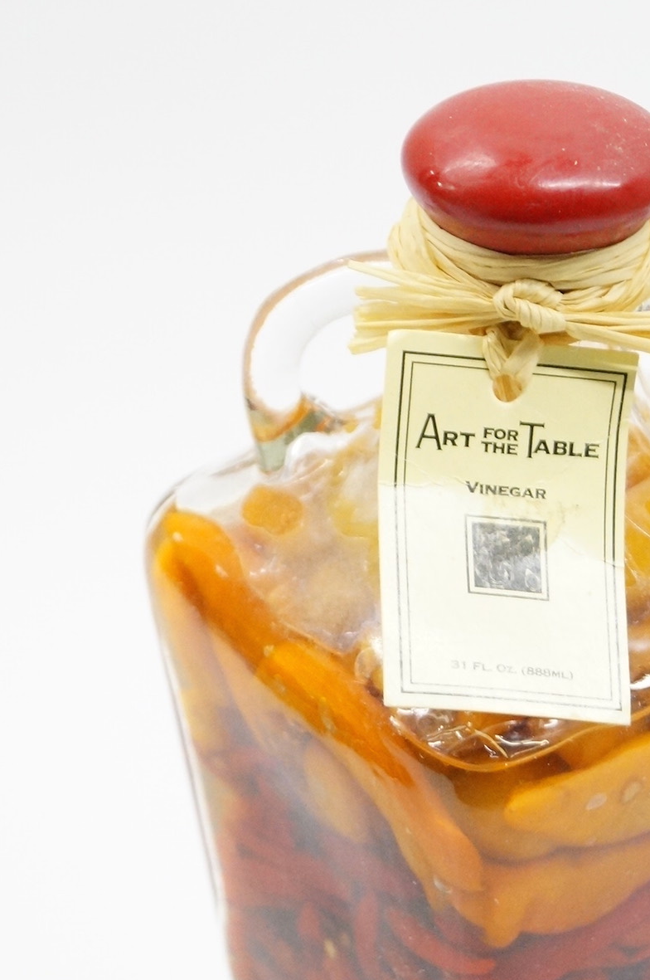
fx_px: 3256
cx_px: 529
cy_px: 744
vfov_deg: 17.0
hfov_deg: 11.4
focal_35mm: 120
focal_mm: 45
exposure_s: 1/60
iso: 3200
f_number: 5.6
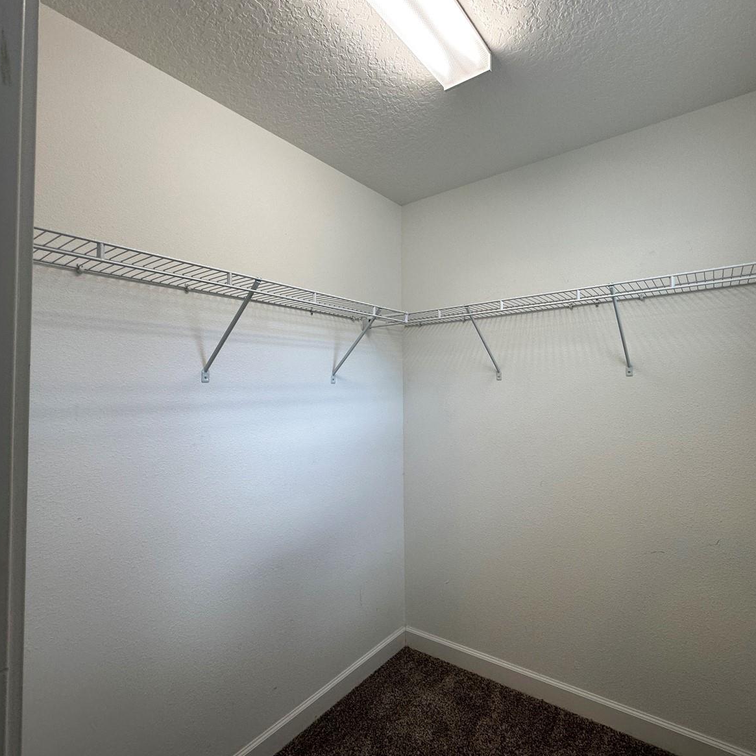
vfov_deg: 84.0
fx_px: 420
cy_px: 377
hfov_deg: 83.1
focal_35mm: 17
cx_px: 449
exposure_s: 1/120
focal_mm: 2.22
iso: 80
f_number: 2.2
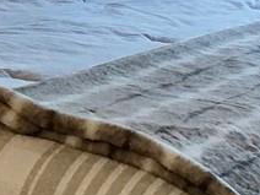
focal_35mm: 219
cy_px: 26
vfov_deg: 6.8
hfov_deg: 8.9
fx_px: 1645
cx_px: -85
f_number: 2.2
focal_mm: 4.15
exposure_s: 1/30
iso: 32
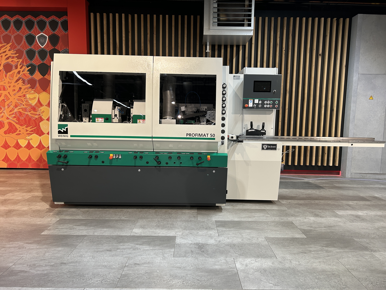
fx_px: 290
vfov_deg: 53.1
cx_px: 193
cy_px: 145
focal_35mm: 26
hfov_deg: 67.3
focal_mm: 5.7
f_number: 1.5
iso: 125
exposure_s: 1/100
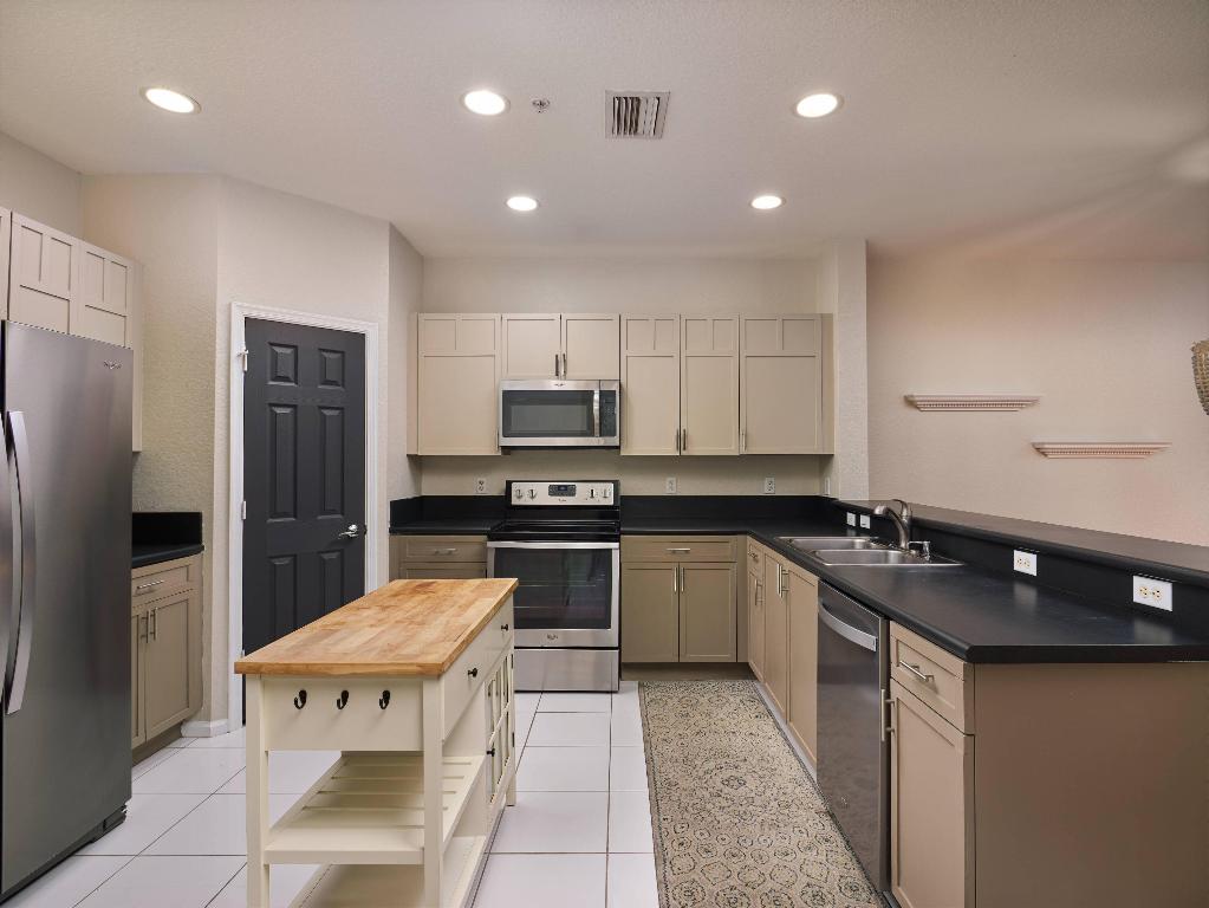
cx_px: 604
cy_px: 454
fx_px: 629
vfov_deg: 71.6
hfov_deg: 87.7
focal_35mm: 18
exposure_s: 1/250
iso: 100
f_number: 5.6
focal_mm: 9
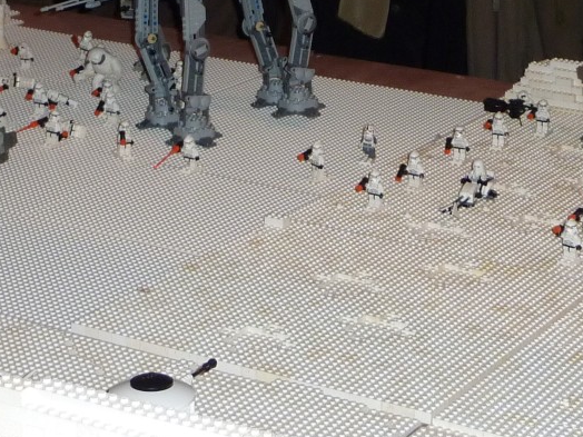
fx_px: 1853
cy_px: -157
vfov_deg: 12.9
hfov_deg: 17.9
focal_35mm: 110
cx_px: 326
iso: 200
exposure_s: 1/60
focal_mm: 6.5
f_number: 3.6
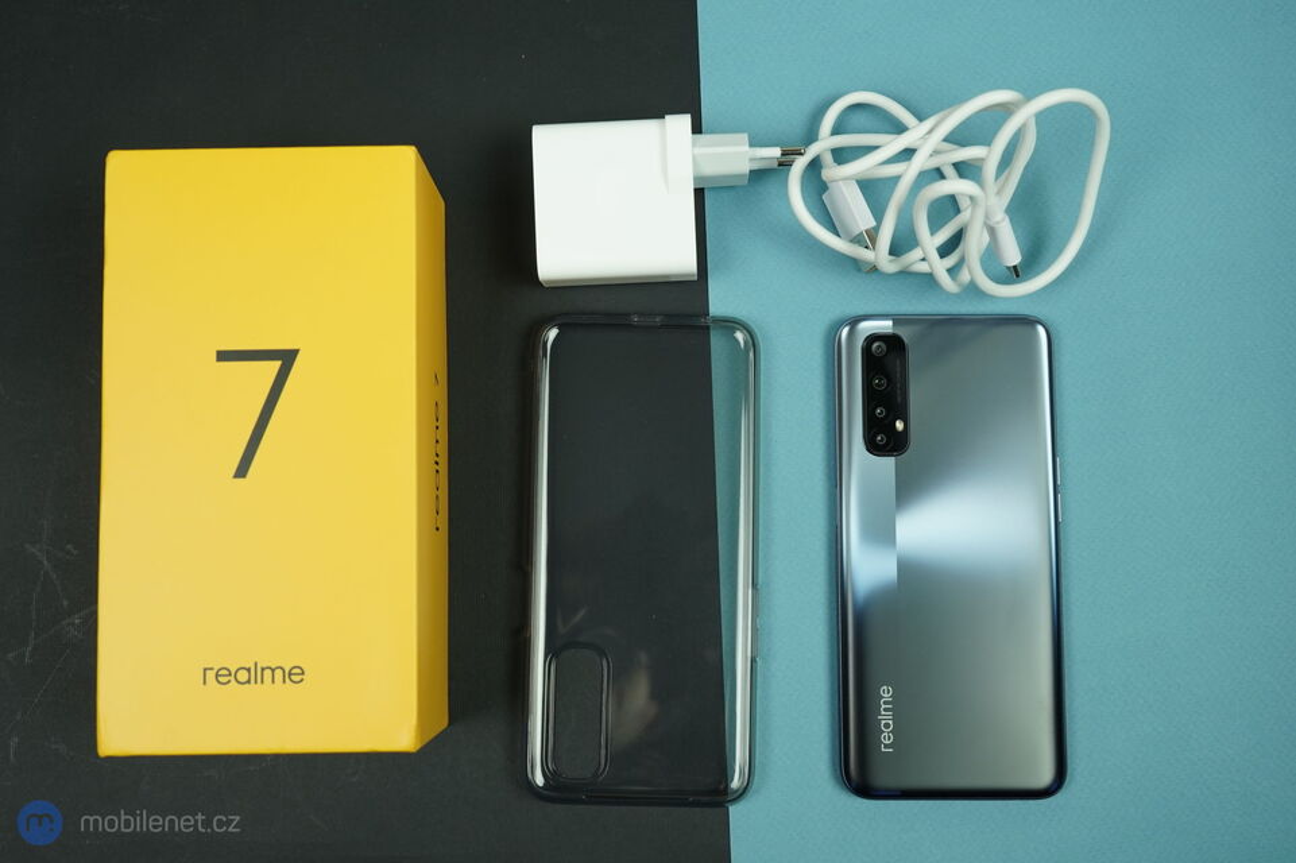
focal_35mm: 35
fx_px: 1259
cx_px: 648
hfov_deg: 54.5
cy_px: 432
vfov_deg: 37.8
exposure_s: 1/160
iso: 1000
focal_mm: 35
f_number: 6.3
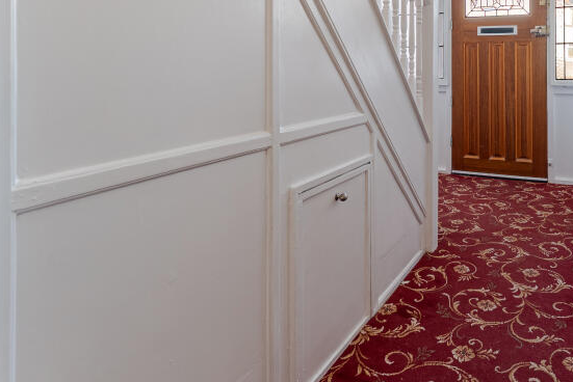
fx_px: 414
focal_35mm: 26
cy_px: 81
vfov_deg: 47.2
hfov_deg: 65.3
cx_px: 427
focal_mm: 14
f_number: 8
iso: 320
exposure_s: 1/320
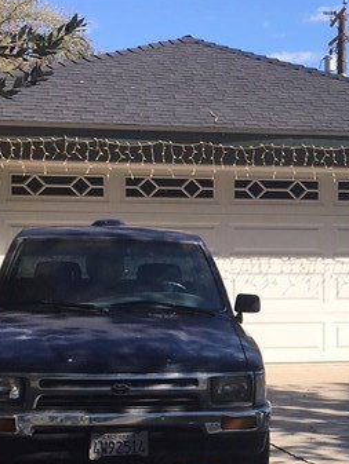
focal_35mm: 88
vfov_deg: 22.1
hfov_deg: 16.4
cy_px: 321
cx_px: 353
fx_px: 1182
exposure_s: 1/1326
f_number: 2.2
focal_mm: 4.15
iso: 25
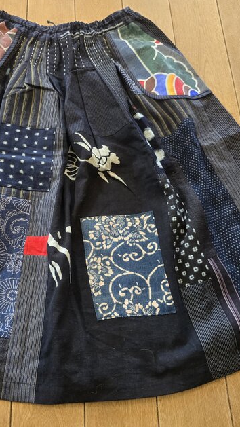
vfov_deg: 58.0
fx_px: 385
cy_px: 210
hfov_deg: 34.2
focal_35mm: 34
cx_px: 71
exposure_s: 1/120
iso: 500
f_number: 1.7
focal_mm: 6.3
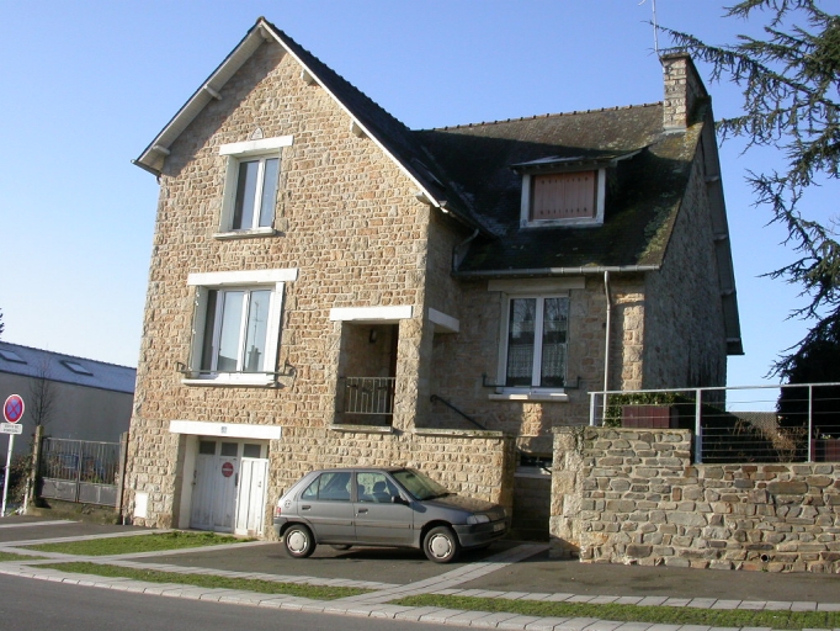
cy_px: 316
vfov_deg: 37.7
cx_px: 420
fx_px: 922
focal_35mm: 38
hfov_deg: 49.0
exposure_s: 1/230
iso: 100
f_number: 6.7
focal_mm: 7.85
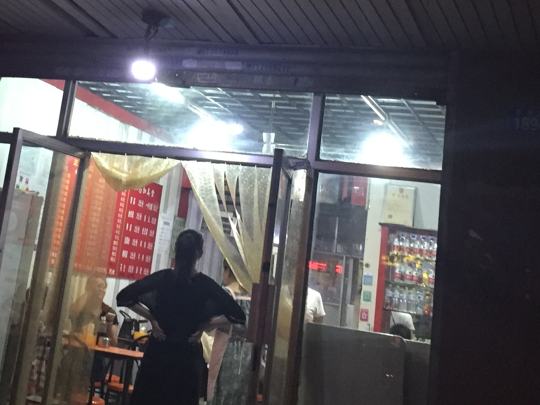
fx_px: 952
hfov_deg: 31.3
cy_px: 35
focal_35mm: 61
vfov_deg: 23.4
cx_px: 152
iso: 250
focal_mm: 4.15
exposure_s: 1/20
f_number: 2.2
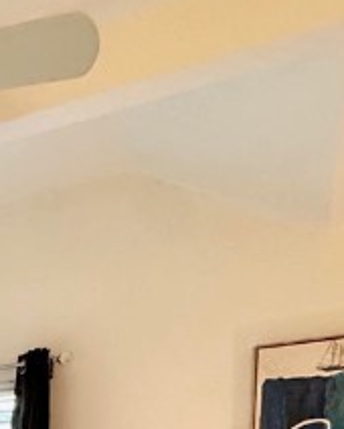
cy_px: 623
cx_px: -344
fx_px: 839
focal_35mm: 66
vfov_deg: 23.6
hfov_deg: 17.1
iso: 320
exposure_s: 1/60
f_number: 2.2
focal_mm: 2.22
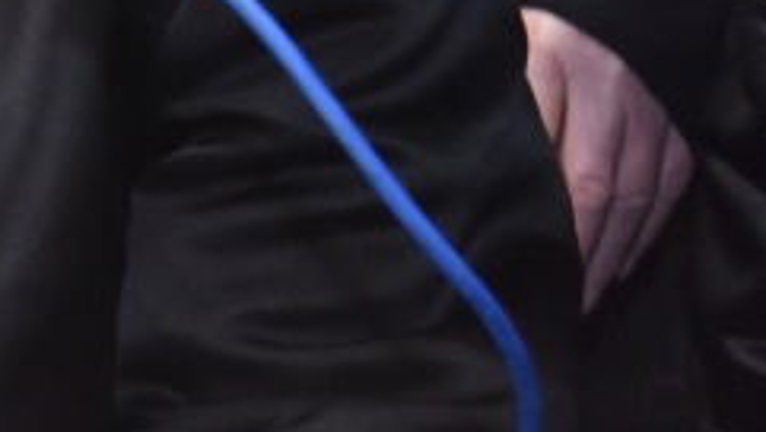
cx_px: -439
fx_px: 4696
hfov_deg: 9.1
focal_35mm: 231
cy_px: -303
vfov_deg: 5.2
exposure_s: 1/125
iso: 2000
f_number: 4
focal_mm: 52
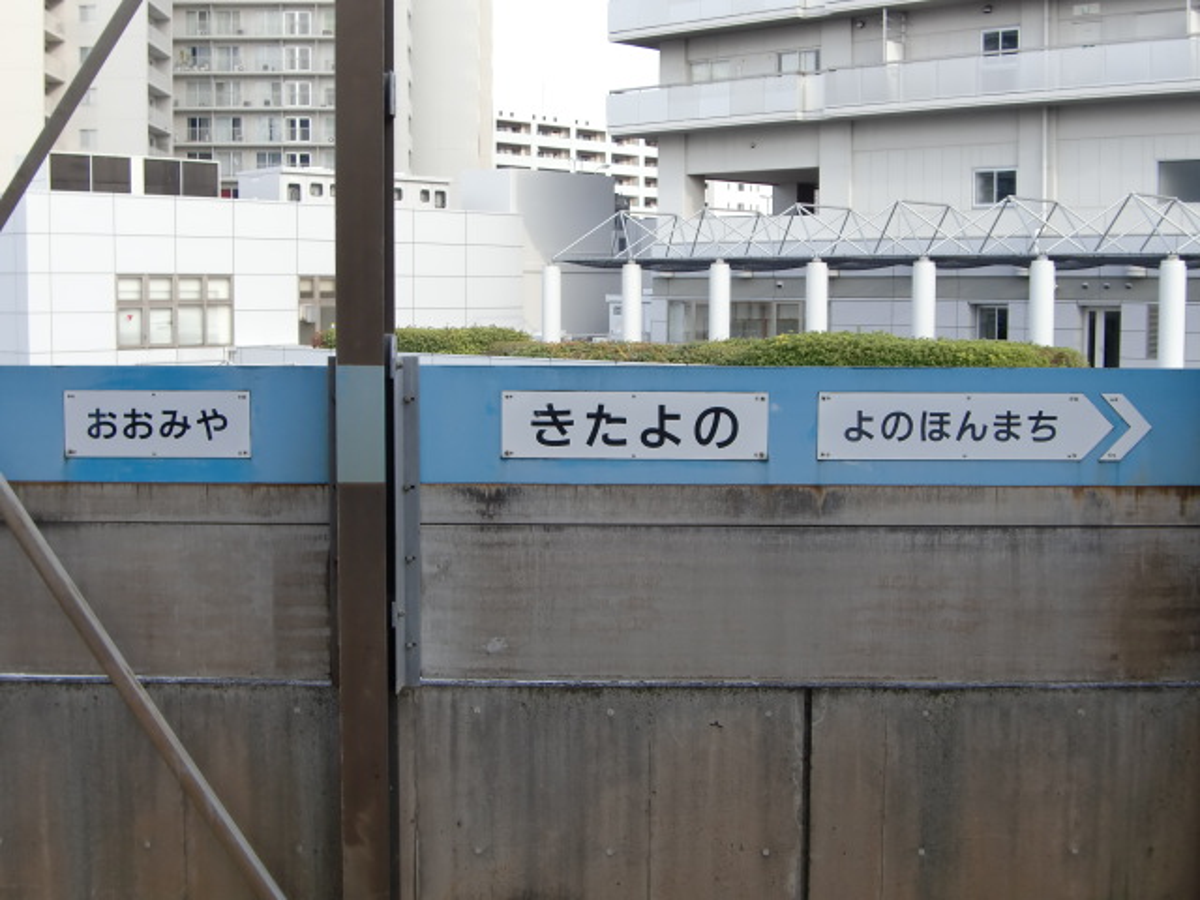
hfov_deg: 41.2
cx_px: 600
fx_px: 1595
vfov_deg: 31.5
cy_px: 450
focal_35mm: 46
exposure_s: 1/200
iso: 64
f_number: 3.3
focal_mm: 8.2
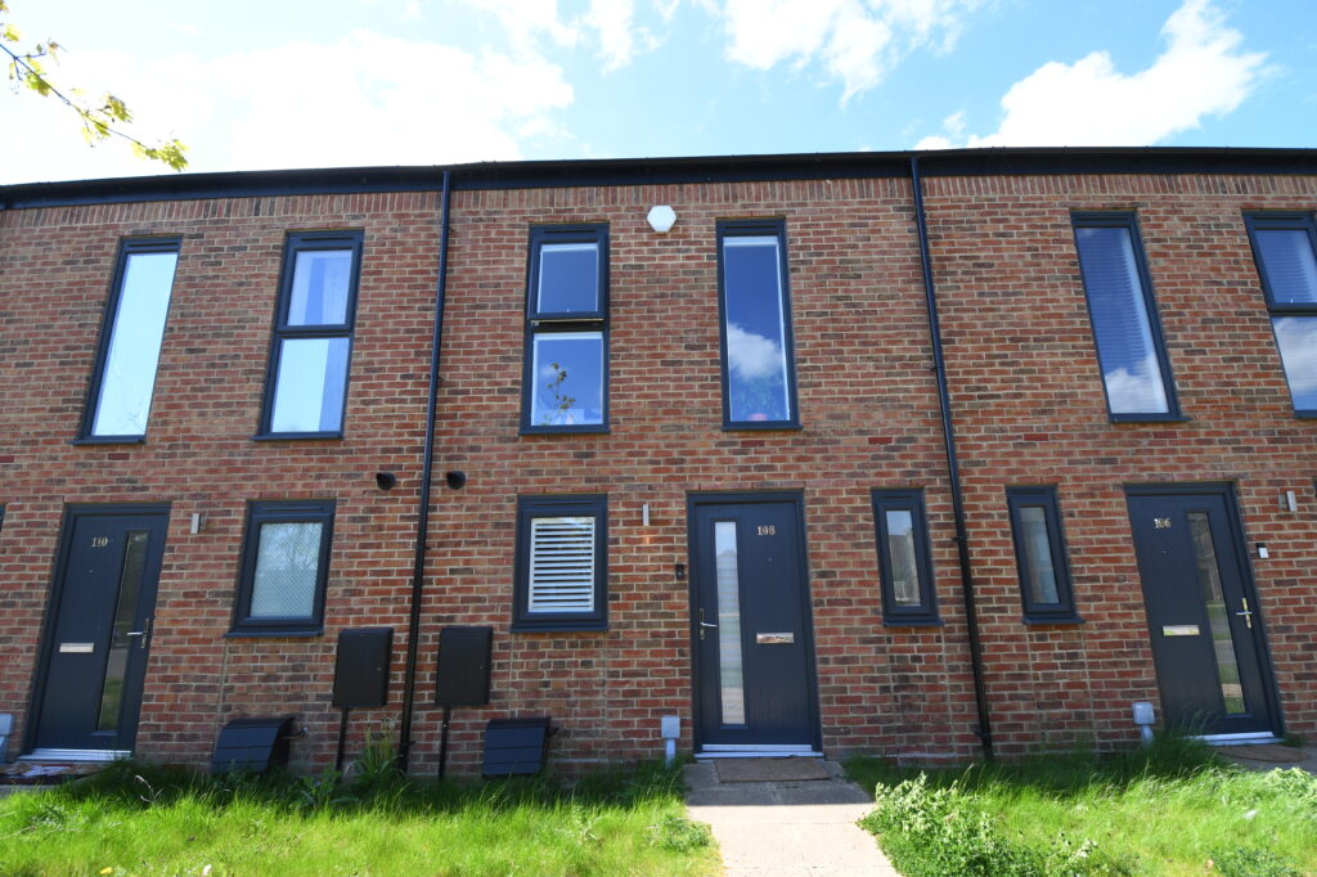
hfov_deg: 100.4
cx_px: 658
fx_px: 549
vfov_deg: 77.3
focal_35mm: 15
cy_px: 438
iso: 100
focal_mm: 10
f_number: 5.6
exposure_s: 1/125
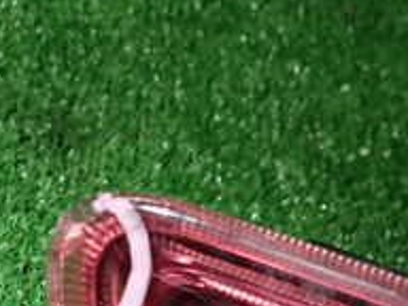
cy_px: 355
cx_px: 42
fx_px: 919
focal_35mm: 78
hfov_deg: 24.3
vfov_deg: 18.1
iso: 200
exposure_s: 1/30
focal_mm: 4.5
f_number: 5.6
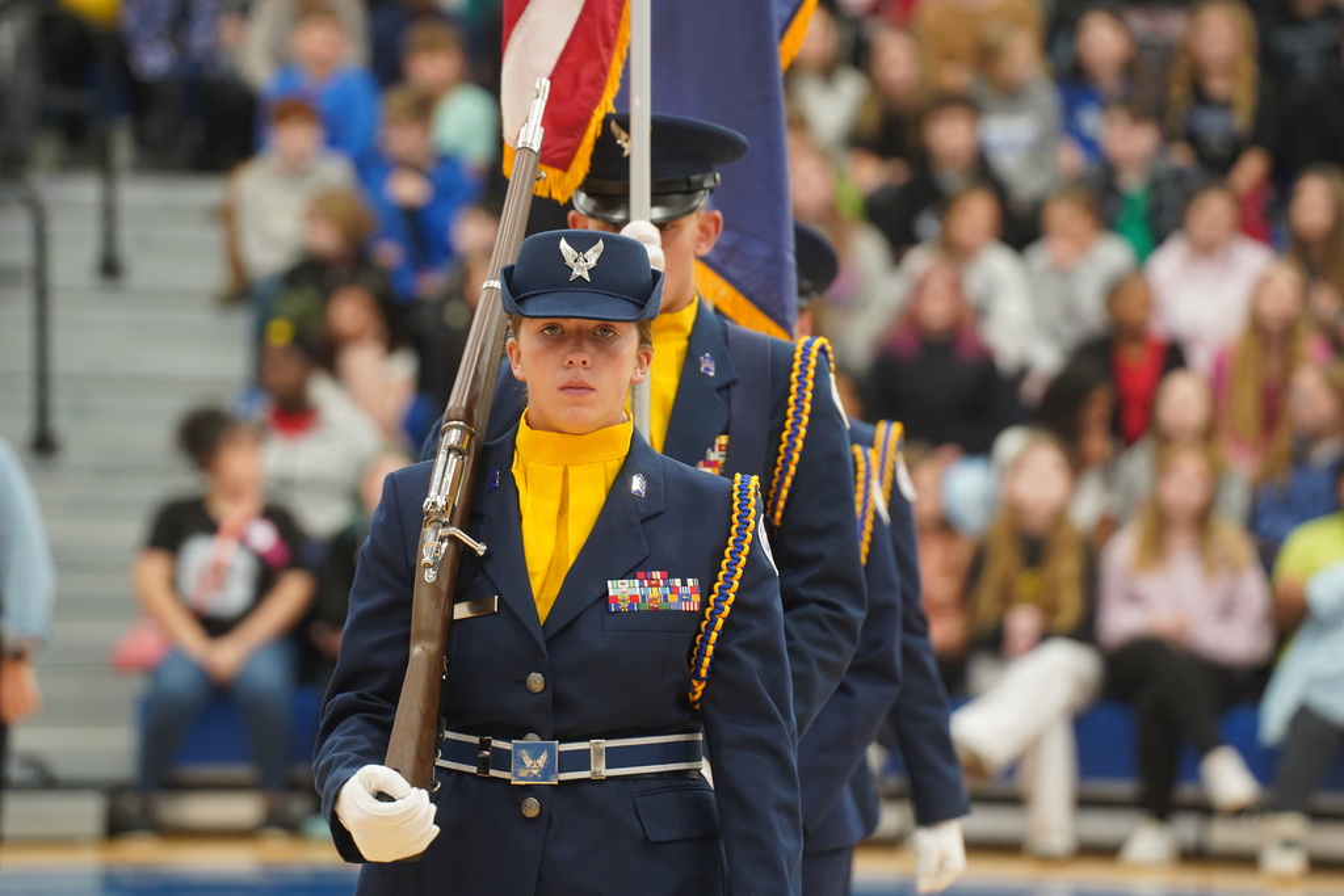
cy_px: 448
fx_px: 6720
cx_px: 672
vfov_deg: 7.6
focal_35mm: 180
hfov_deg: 11.4
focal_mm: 180
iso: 1600
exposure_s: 1/200
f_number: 3.5
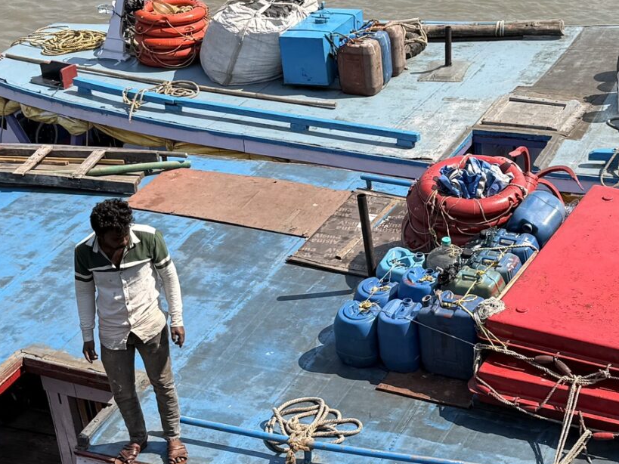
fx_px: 1341
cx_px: 395
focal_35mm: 75
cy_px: 215
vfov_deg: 19.6
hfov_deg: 25.9
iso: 80
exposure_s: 1/3425
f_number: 1.78
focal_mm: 6.76
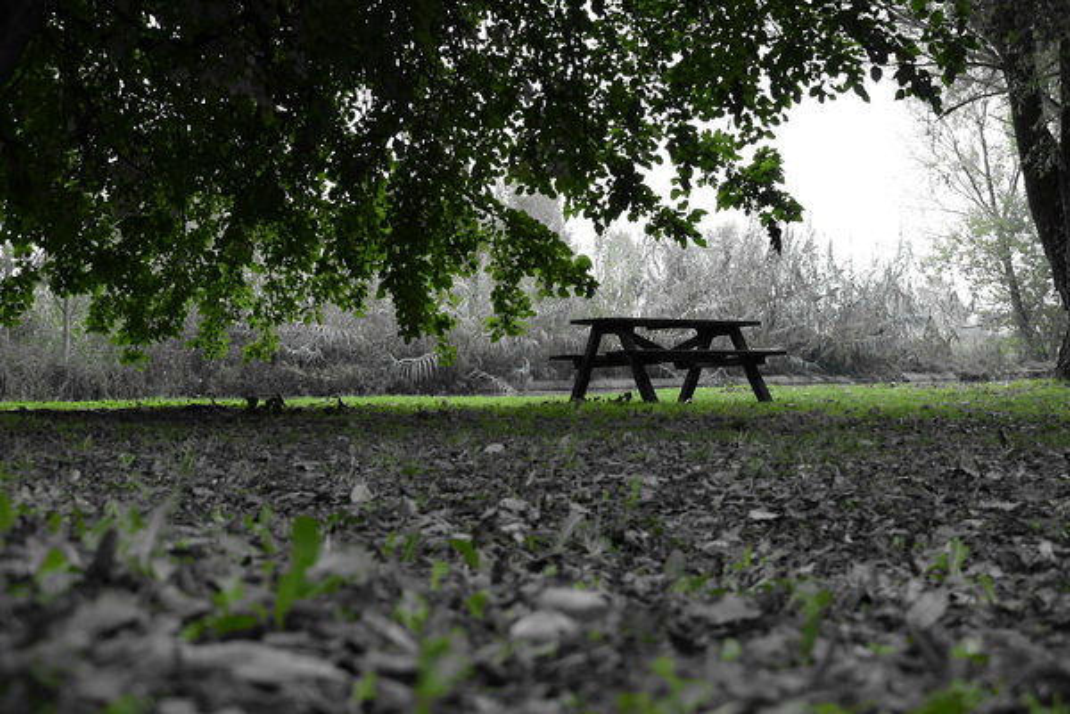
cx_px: 535
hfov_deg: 41.1
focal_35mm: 48
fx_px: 1427
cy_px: 357
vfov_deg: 28.1
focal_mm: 32
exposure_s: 1/250
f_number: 8
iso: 360
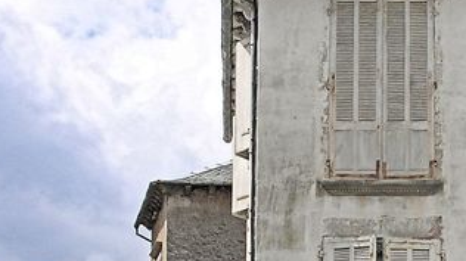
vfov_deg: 6.6
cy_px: 332
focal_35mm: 183
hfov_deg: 11.7
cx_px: 460
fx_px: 2259
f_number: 7.9
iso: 50
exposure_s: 1/222
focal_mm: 11.1
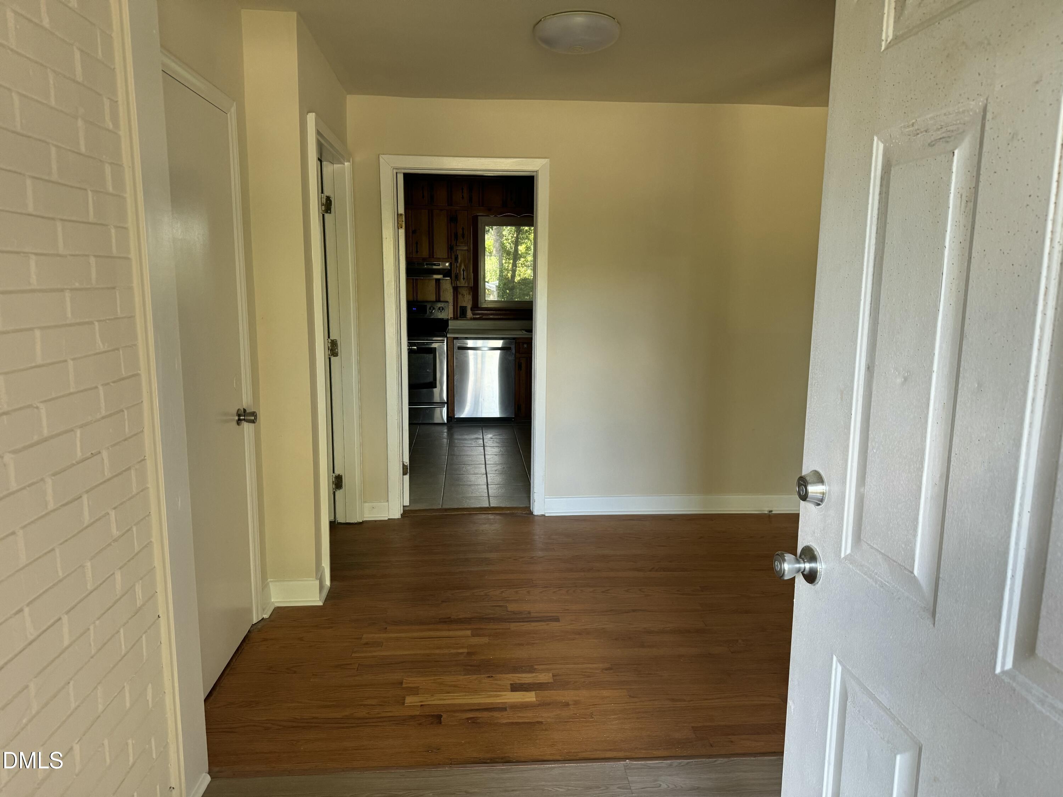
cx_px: 532
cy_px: 398
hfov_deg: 71.6
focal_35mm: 24
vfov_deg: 56.8
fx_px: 737
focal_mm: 6.76
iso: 200
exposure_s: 1/121
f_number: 1.78
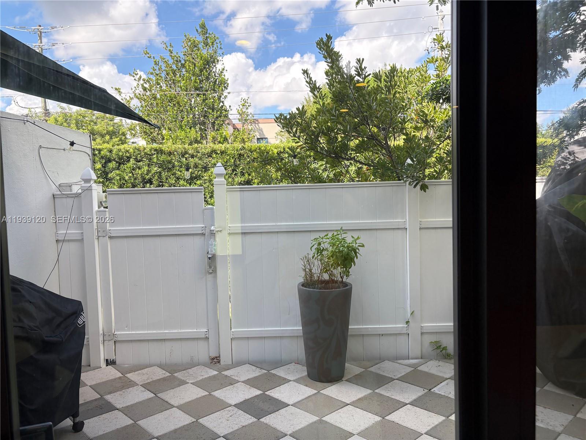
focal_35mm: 26
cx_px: 293
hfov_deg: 67.3
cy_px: 220
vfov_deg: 53.1
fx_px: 440
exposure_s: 1/591
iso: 64
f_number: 1.6
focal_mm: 5.96
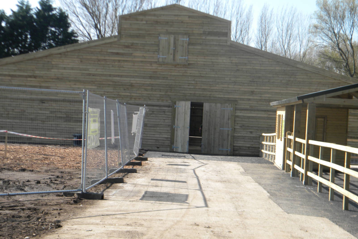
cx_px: 178
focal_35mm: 70
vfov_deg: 19.5
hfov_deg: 28.8
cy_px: 119
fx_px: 696
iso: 80
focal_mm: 12.2
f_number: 4.3
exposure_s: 1/370
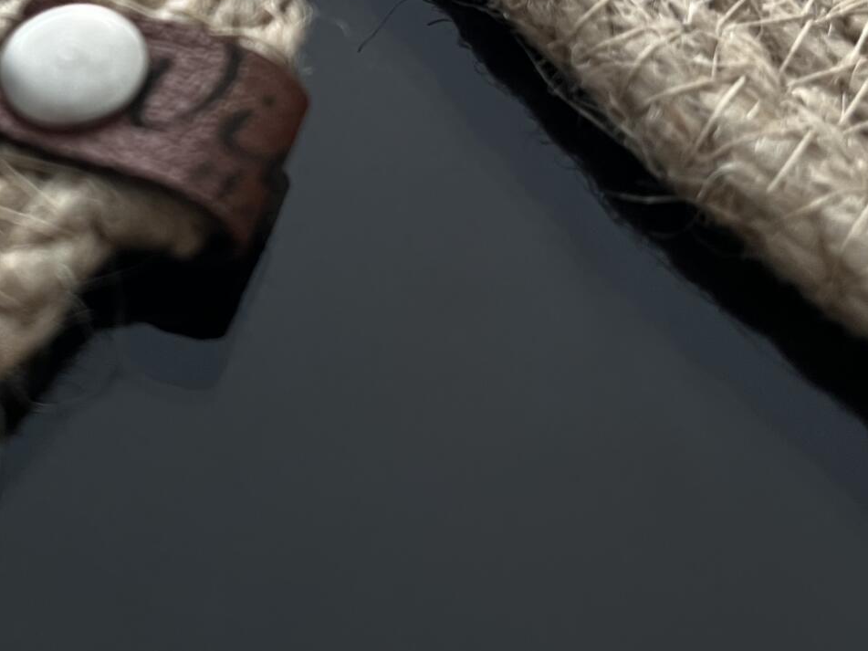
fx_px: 1404
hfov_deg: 33.0
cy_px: -44
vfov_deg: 24.5
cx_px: 131
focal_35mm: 56
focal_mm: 5.1
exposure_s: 1/60
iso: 200
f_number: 1.6
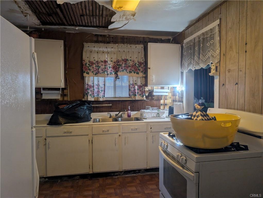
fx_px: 183
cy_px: 99
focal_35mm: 24
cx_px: 132
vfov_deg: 56.9
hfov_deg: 71.5
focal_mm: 6.9
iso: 26
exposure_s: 1/62.5
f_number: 1.68
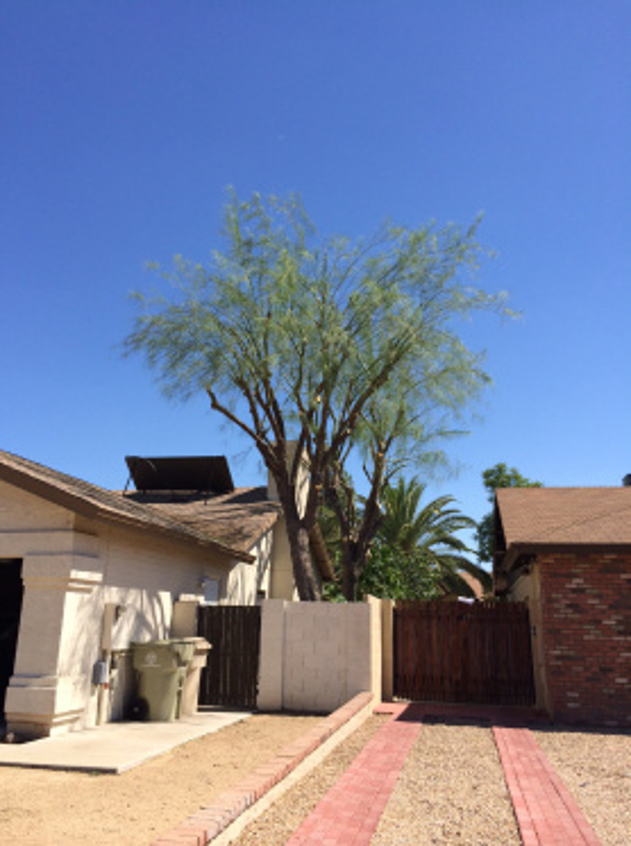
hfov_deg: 46.6
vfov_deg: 60.1
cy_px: 423
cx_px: 316
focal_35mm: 30
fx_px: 732
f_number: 2.2
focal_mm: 4.12
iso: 40
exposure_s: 1/1953
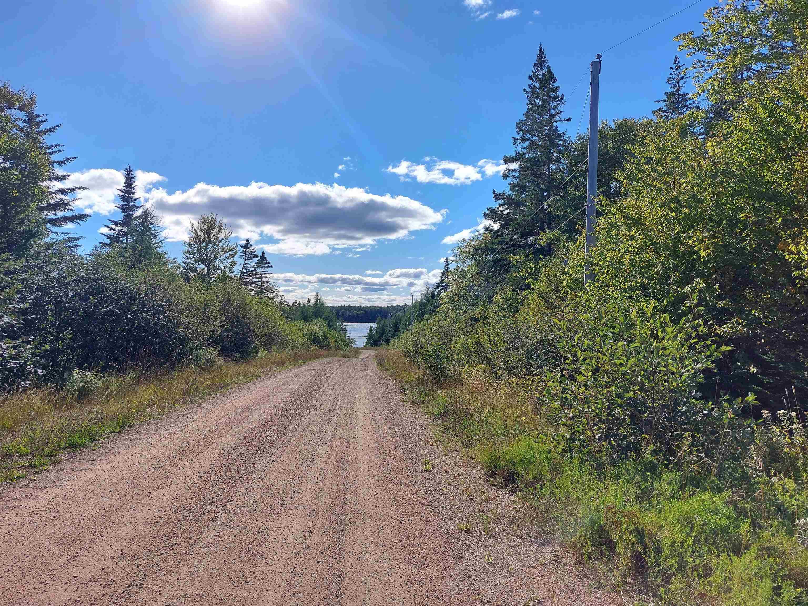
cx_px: 404
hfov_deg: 71.6
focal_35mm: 24
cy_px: 303
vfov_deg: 56.8
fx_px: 560
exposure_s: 1/1084
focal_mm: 5.23
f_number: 1.8
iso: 25
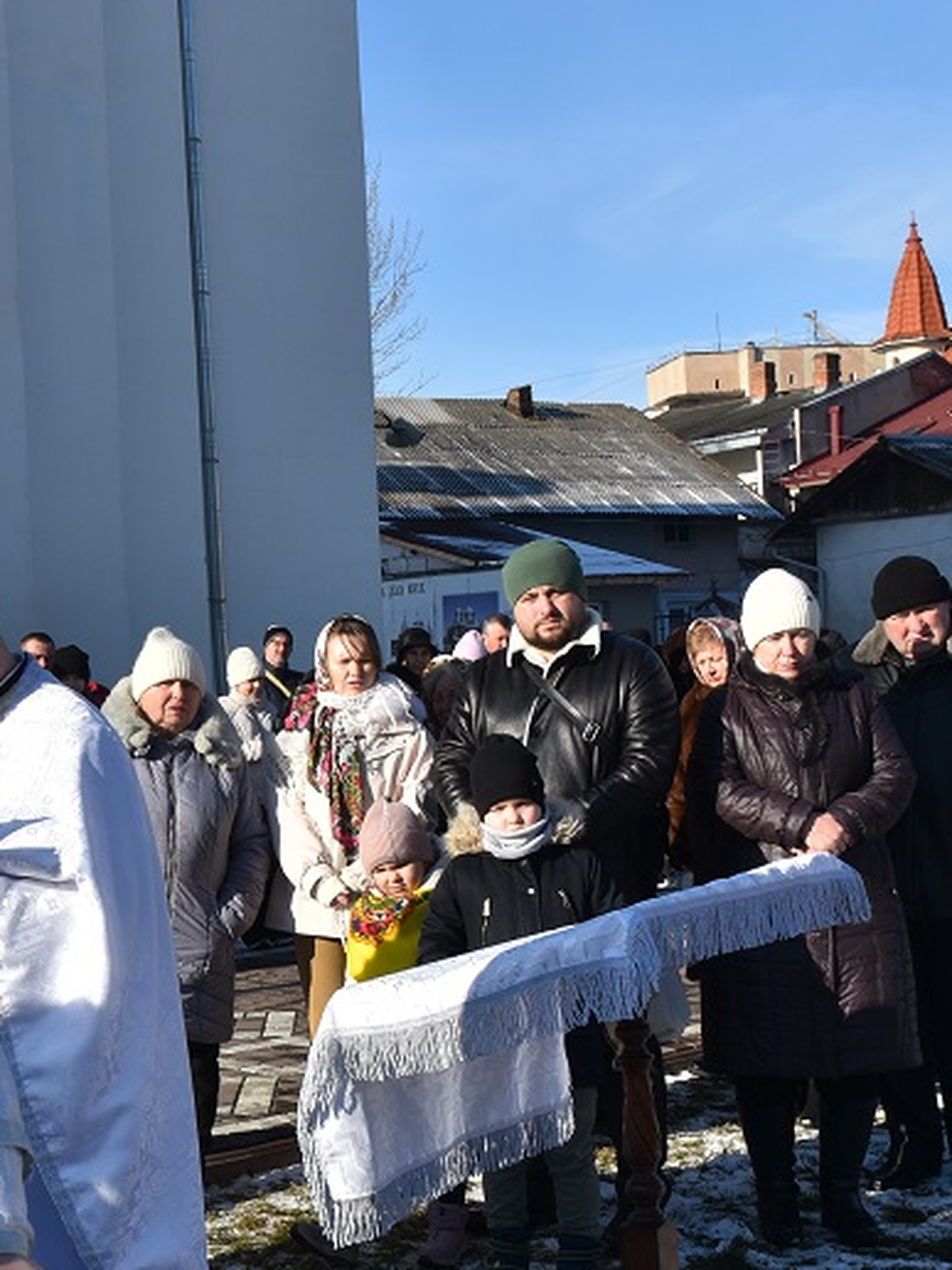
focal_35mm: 63
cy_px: 764
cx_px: 69
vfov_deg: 30.6
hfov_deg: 22.6
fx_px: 2310
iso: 100
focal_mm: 22
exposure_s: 1/320
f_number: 9
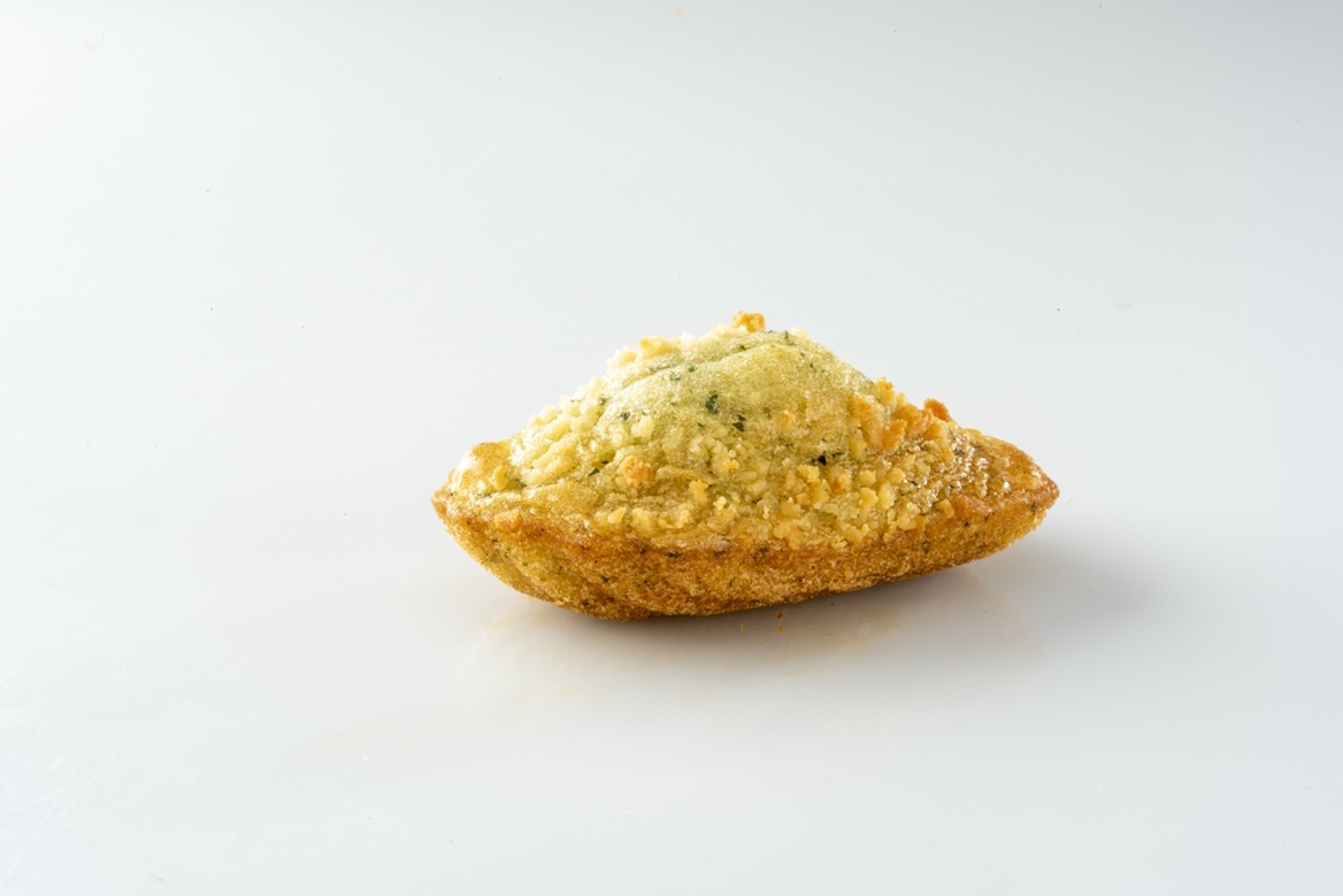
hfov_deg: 33.4
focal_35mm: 60
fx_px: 2239
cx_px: 672
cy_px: 448
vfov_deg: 22.6
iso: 100
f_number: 32
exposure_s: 1/60
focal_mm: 60
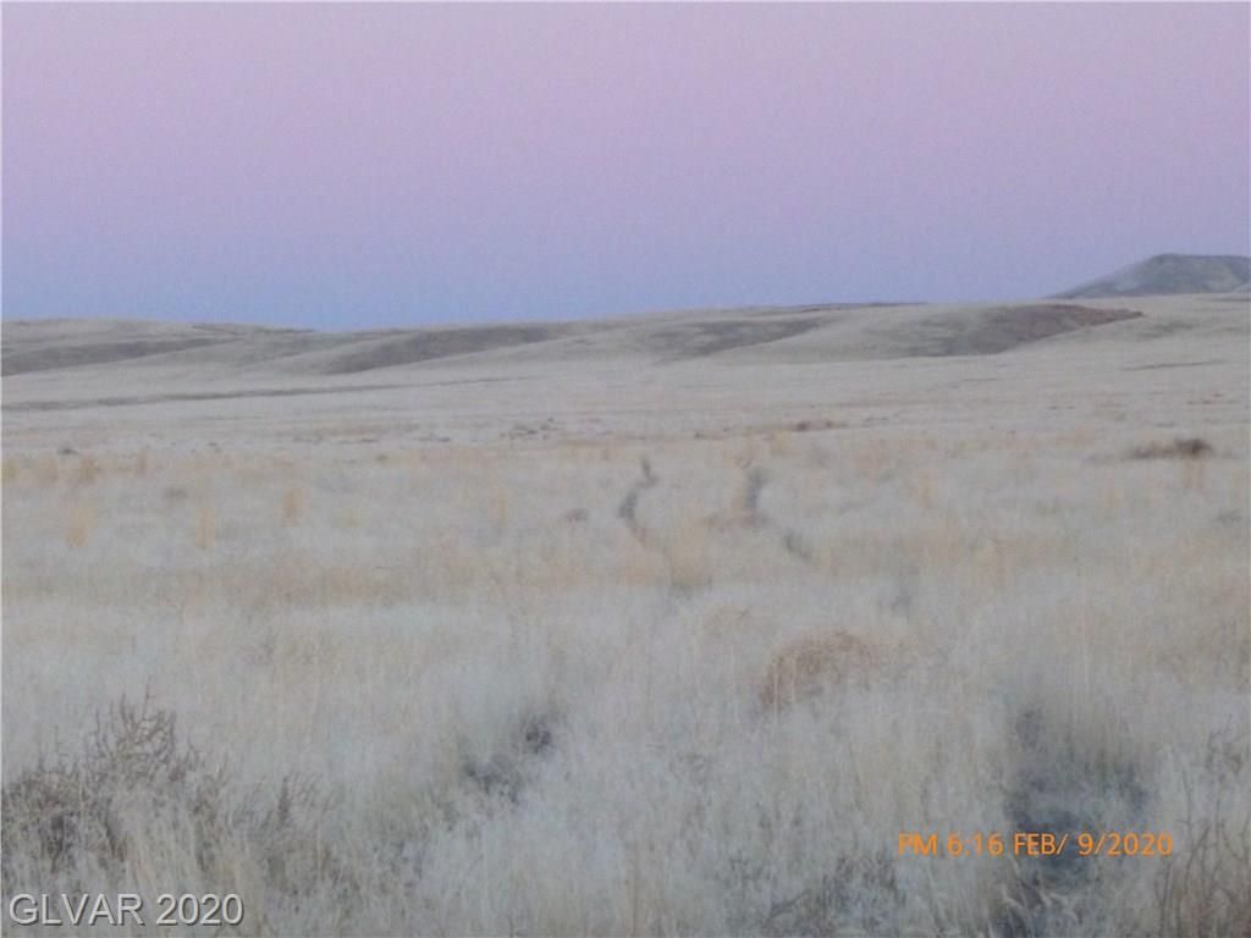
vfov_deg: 8.7
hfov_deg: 11.6
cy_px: 469
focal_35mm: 170
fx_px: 6144
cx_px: 626
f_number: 5.7
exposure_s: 1/60
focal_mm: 18
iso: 500
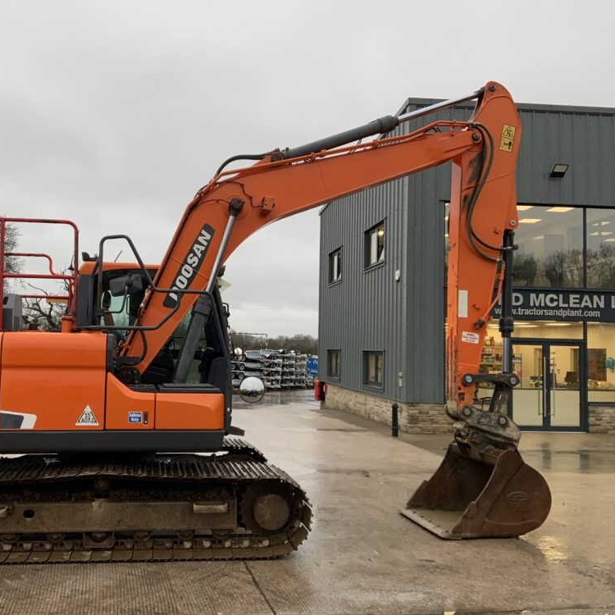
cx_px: 233
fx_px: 704
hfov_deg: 46.8
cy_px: 309
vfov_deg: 47.2
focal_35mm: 35
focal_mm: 3
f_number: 1.8
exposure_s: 1/122
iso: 40
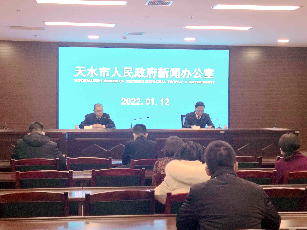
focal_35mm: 44
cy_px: 115
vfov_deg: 32.9
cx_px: 154
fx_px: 390
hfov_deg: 42.9
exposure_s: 1/50
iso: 80
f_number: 1.8
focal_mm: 4.75
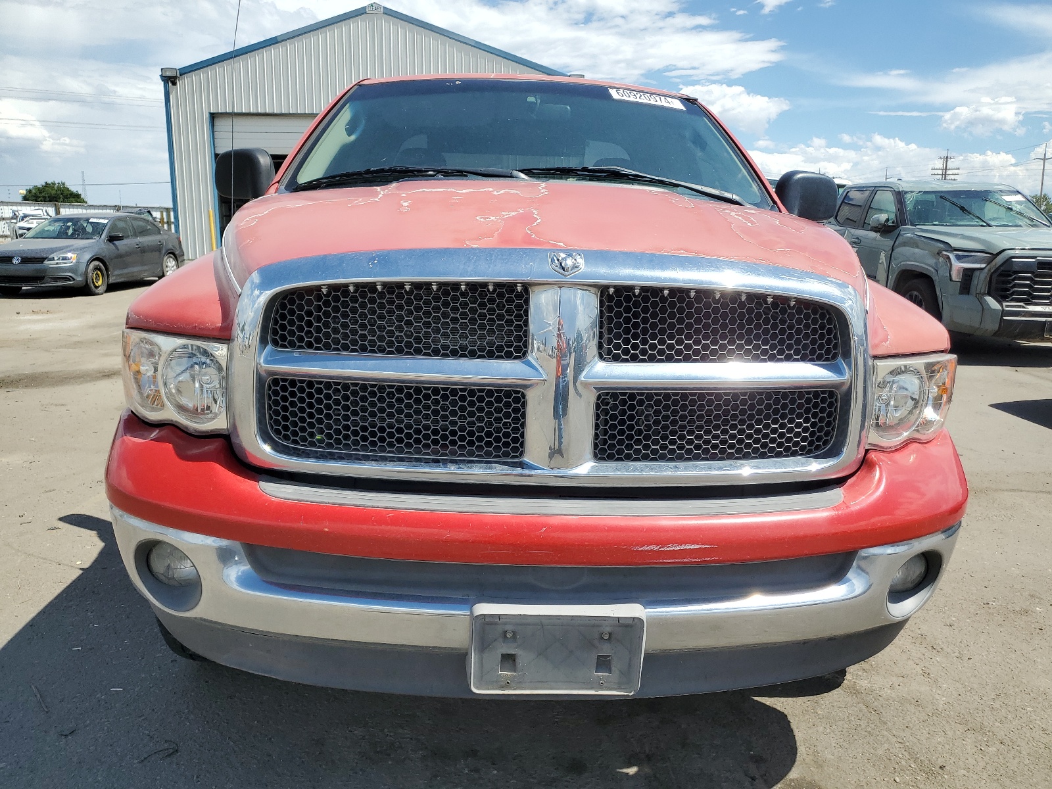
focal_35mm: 26
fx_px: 790
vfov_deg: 53.1
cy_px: 394
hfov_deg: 67.3
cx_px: 526
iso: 50
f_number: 1.5
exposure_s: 1/3333
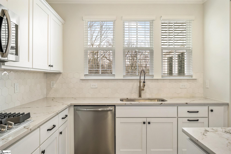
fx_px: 154
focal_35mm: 24
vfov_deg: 53.1
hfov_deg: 73.7
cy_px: 77
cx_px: 116
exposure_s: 1/10
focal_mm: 24
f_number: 6.3
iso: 400
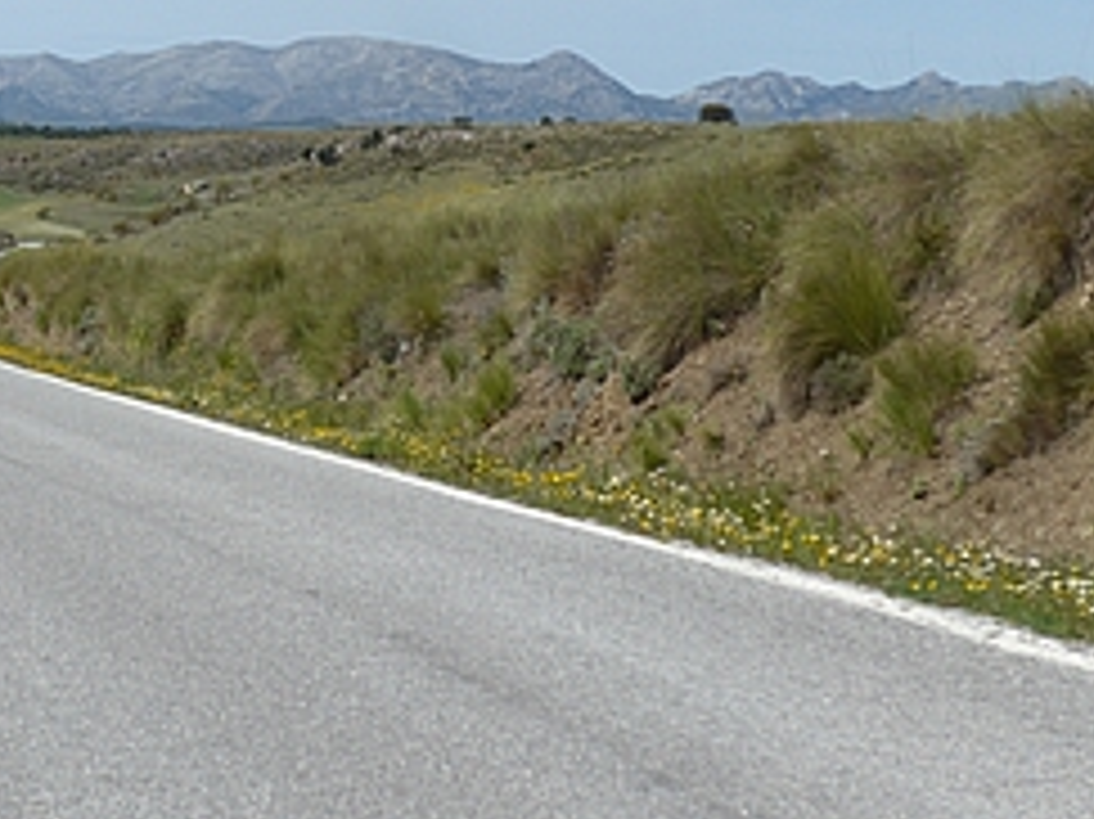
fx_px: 2748
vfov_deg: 16.9
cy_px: 230
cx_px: 297
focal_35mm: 87
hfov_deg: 22.3
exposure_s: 1/1600
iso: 80
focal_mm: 11.3
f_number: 3.4
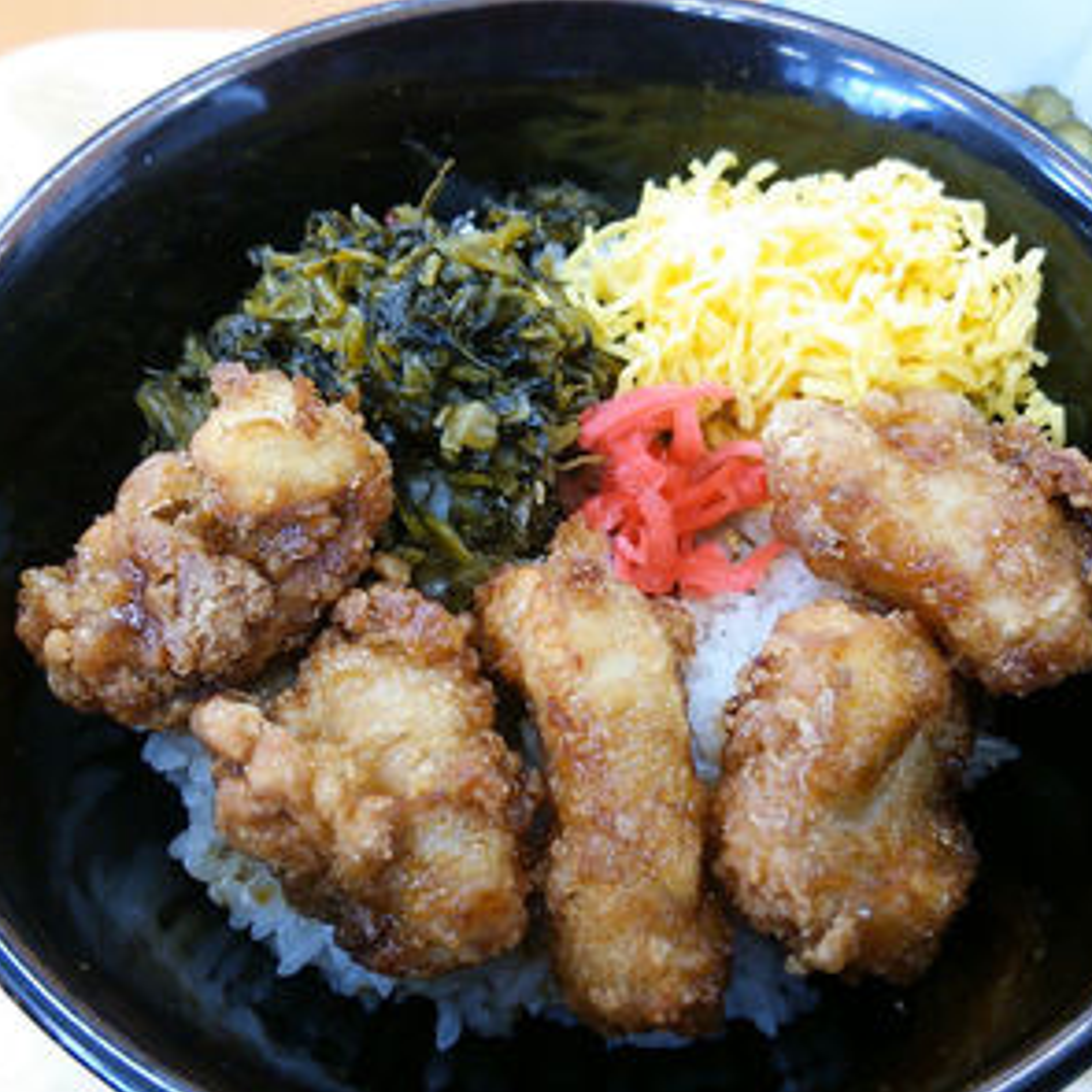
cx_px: 548
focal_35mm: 36
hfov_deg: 46.0
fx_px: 1285
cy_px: 552
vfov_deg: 46.0
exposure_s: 1/44
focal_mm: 4.06
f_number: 1.94
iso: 80
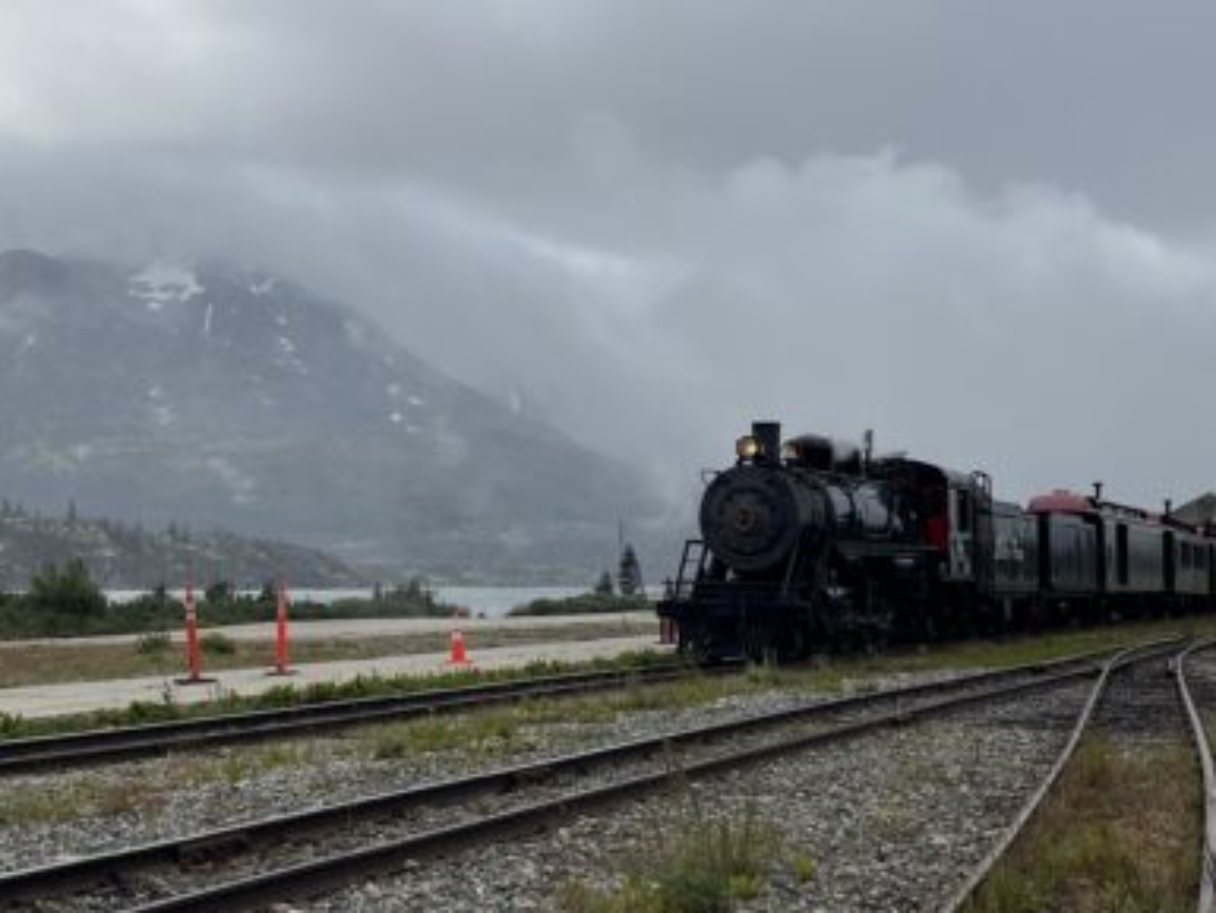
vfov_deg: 27.0
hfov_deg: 35.5
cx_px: 584
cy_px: 341
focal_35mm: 54
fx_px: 1898
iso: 50
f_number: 1.6
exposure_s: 1/8403
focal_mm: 5.1
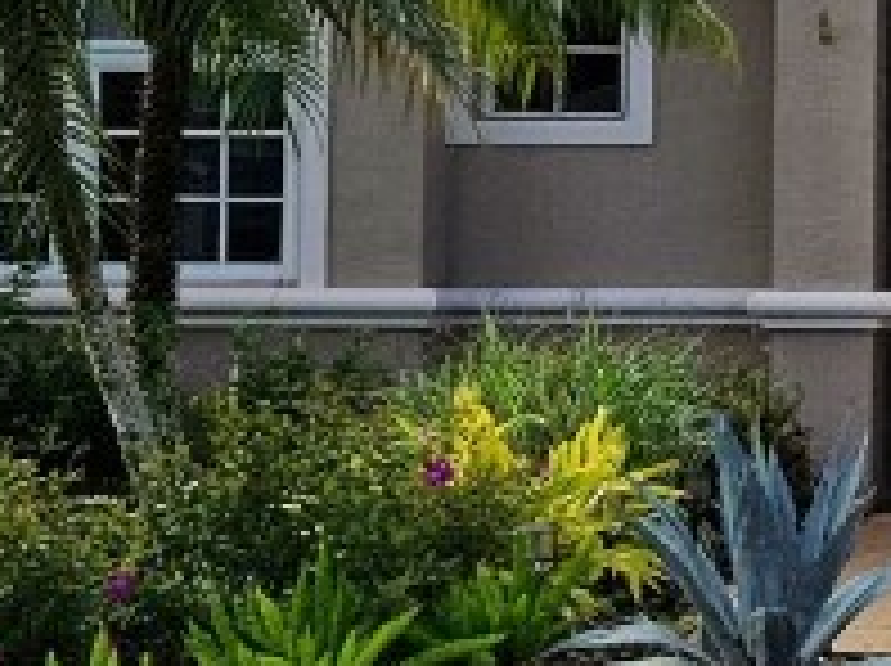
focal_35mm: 119
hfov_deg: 15.3
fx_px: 3059
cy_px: 99
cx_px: 1346
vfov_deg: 12.4
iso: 25
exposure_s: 1/1884
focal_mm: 5.4
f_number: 1.8
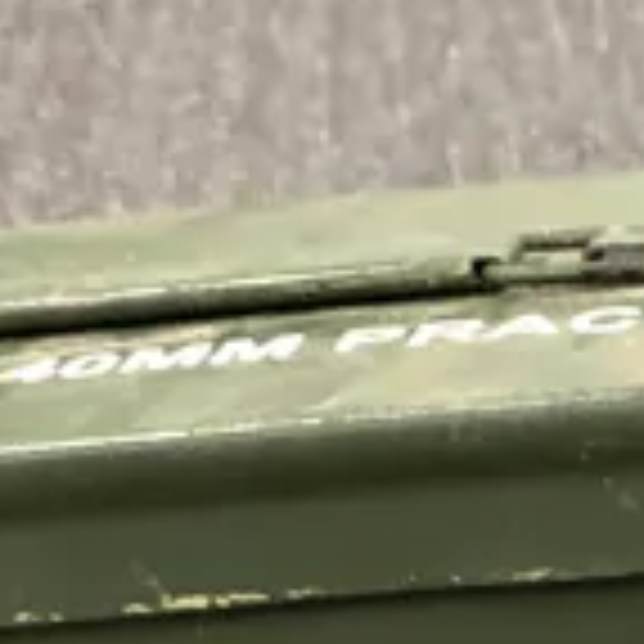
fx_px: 3452
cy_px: 1360
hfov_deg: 9.8
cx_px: 1347
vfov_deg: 9.8
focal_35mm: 164
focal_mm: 4.25
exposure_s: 1/50
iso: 200
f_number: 1.8
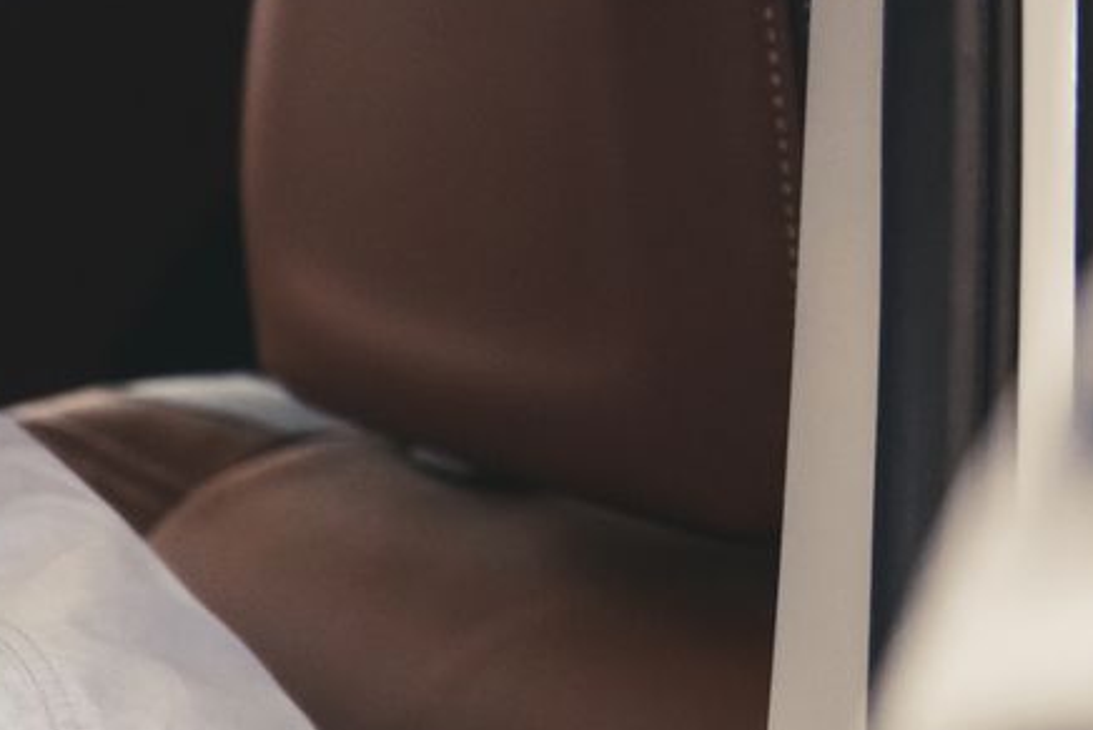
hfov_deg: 11.8
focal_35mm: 156
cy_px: 799
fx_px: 4738
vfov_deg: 8.7
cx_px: -1098
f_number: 2.8
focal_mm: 34
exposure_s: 1/1600
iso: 800
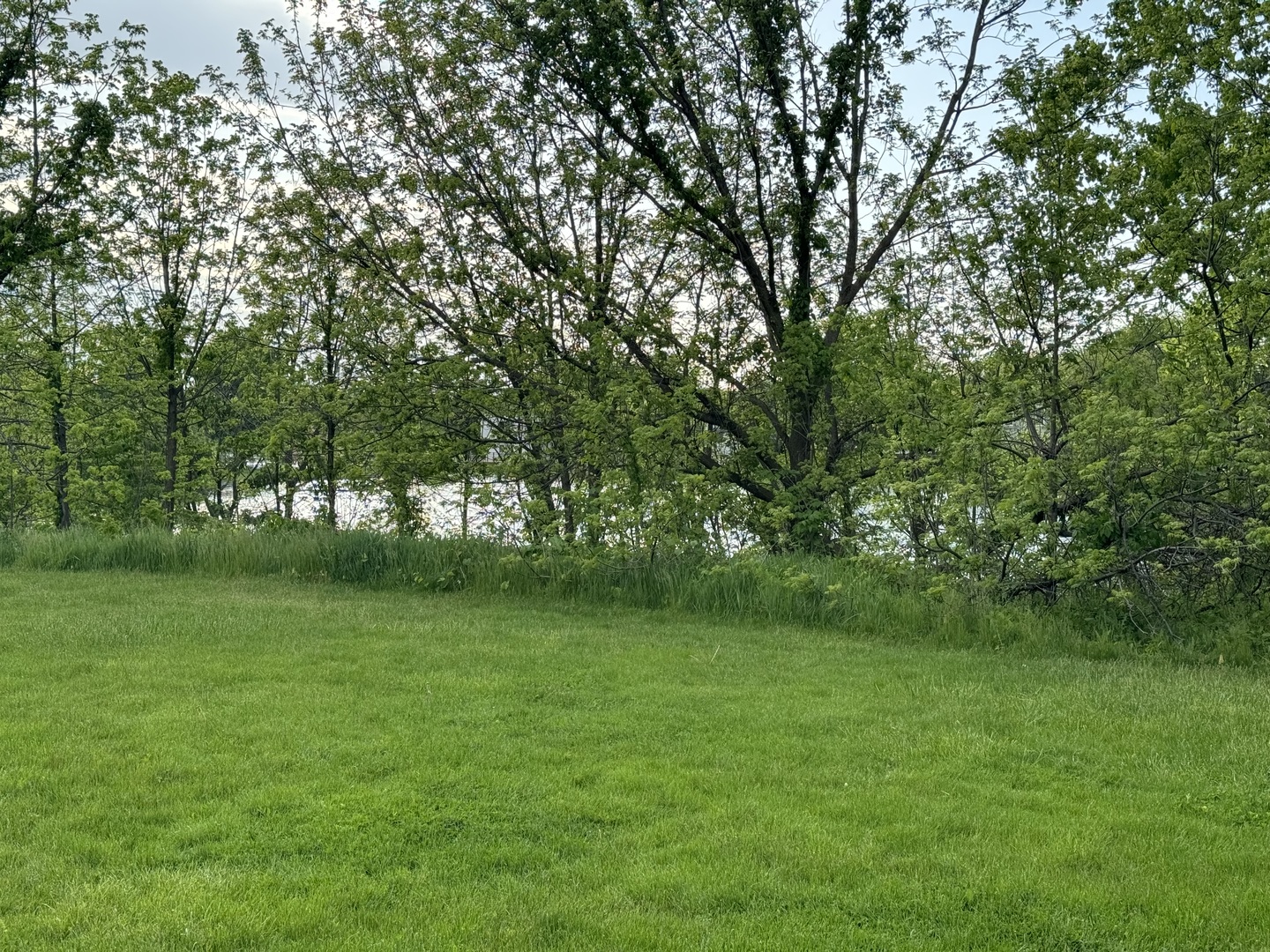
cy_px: 476
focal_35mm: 48
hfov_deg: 39.7
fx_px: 1761
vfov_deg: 30.3
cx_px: 635
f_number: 1.78
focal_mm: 6.76
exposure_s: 1/1133
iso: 64
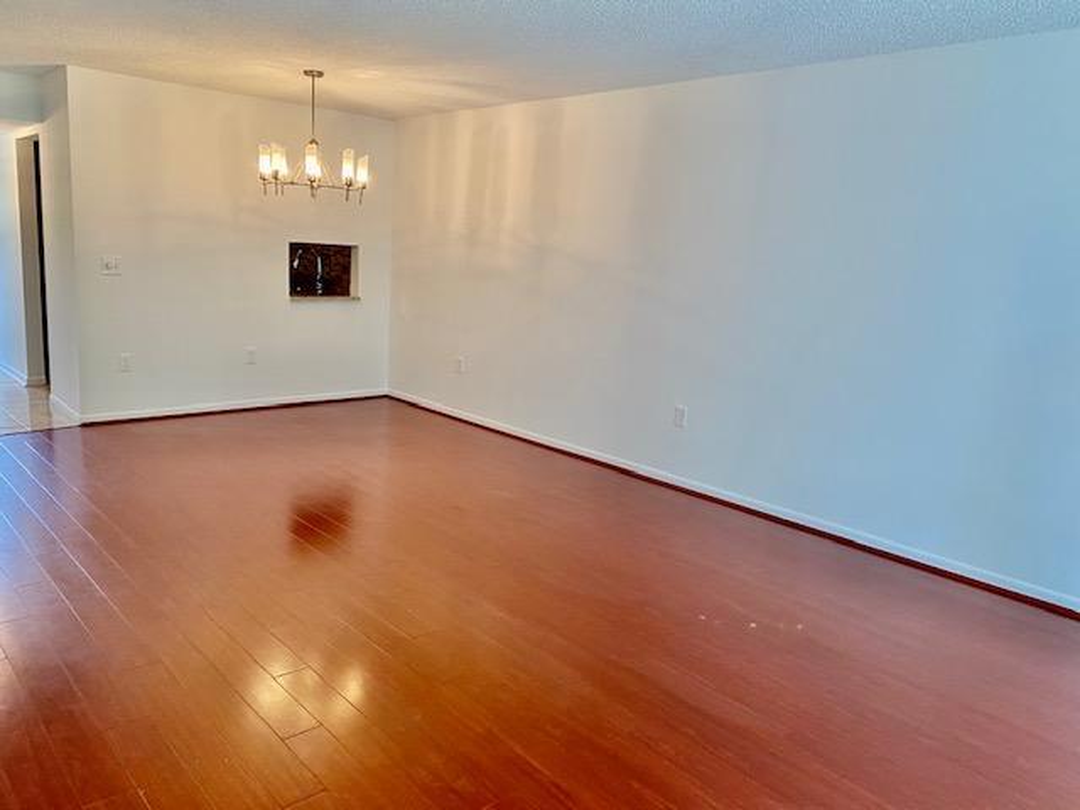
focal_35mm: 26
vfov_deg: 53.1
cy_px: 405
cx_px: 540
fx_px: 811
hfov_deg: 67.3
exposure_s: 1/60
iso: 100
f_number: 1.8
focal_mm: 4.25
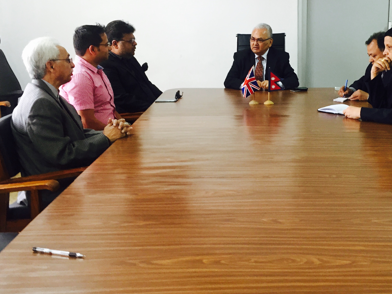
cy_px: 105
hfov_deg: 41.5
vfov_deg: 32.0
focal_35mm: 45
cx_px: 261
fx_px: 510
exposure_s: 1/33
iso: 125
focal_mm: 4.15
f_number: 2.2
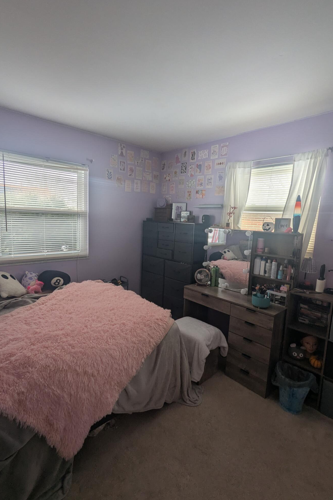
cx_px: 157
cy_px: 253
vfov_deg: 93.3
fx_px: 236
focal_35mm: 17
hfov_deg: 70.4
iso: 43
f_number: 2.2
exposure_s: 1/71.5
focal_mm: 2.35
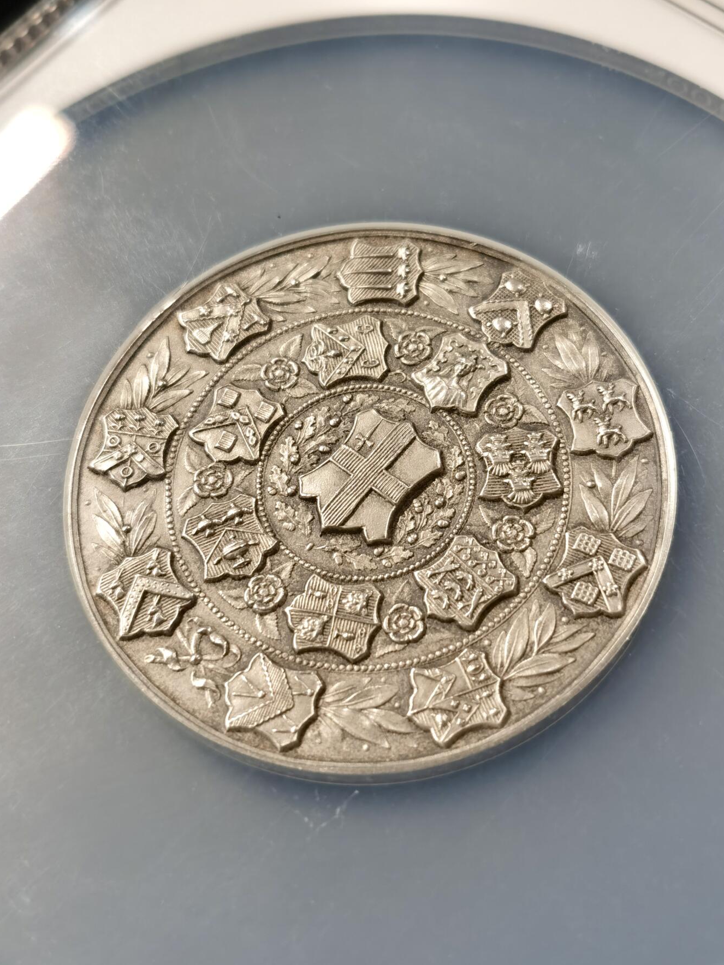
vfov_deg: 34.3
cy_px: 489
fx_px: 1562
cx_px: 366
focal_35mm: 56
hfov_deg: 26.1
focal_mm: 5.56
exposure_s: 1/157
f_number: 1.6
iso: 50
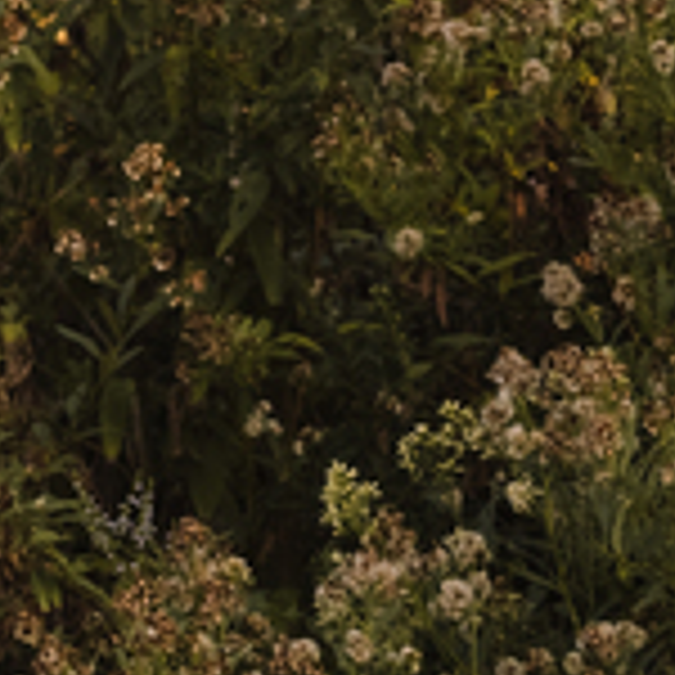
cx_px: 850
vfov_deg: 5.1
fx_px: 7479
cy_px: 846
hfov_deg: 5.1
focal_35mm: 339
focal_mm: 50
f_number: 4
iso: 400
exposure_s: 1/640
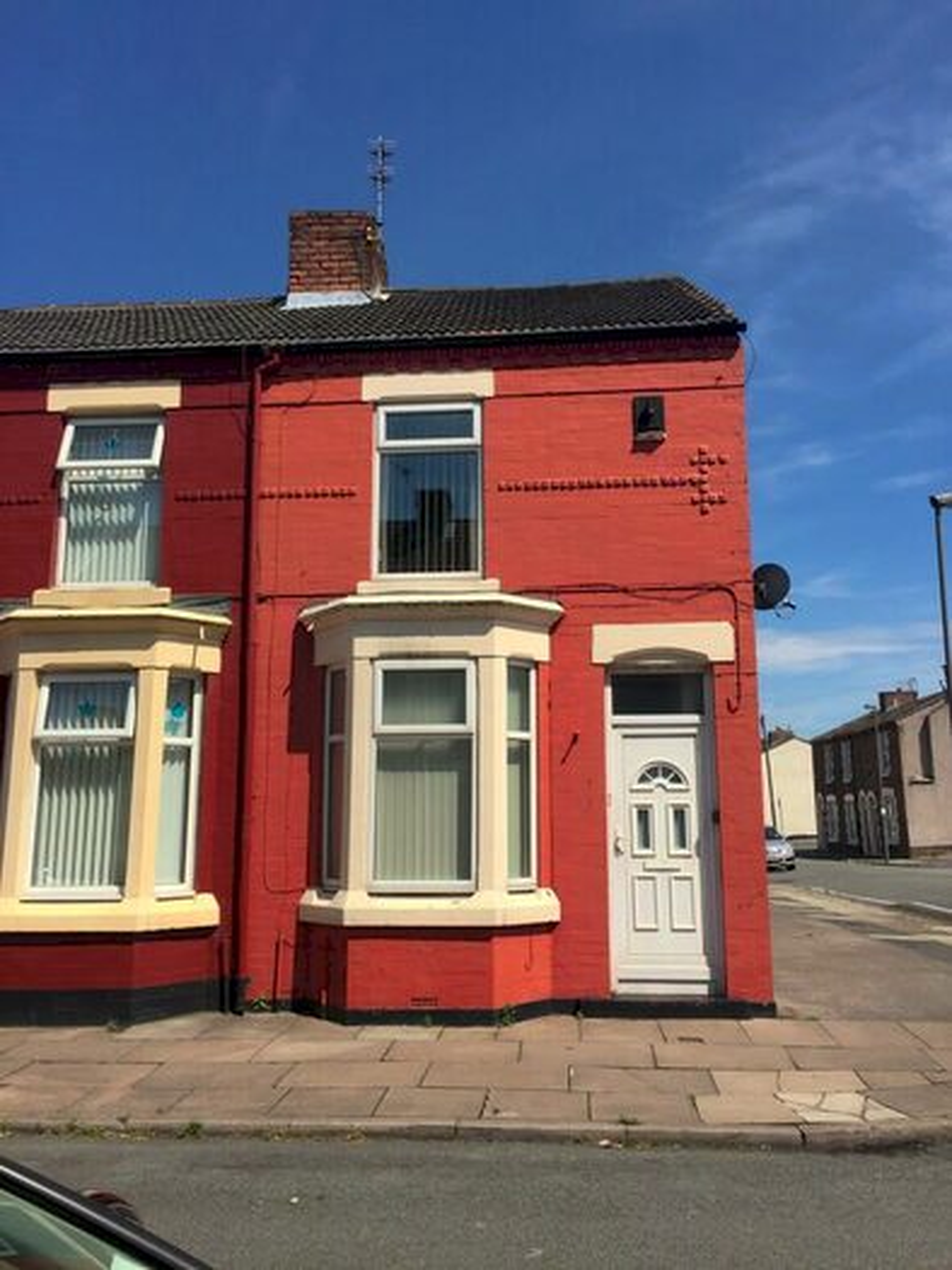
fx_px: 1063
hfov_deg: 48.2
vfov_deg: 61.6
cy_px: 635
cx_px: 476
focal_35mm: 29
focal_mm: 4.15
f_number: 2.2
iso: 32
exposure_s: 1/3300
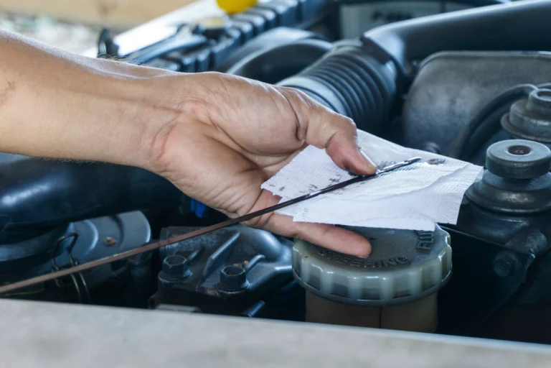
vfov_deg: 18.2
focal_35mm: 75
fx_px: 1148
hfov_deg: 27.0
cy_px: 184
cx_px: 276
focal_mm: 50
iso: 400
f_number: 5.6
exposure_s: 1/20
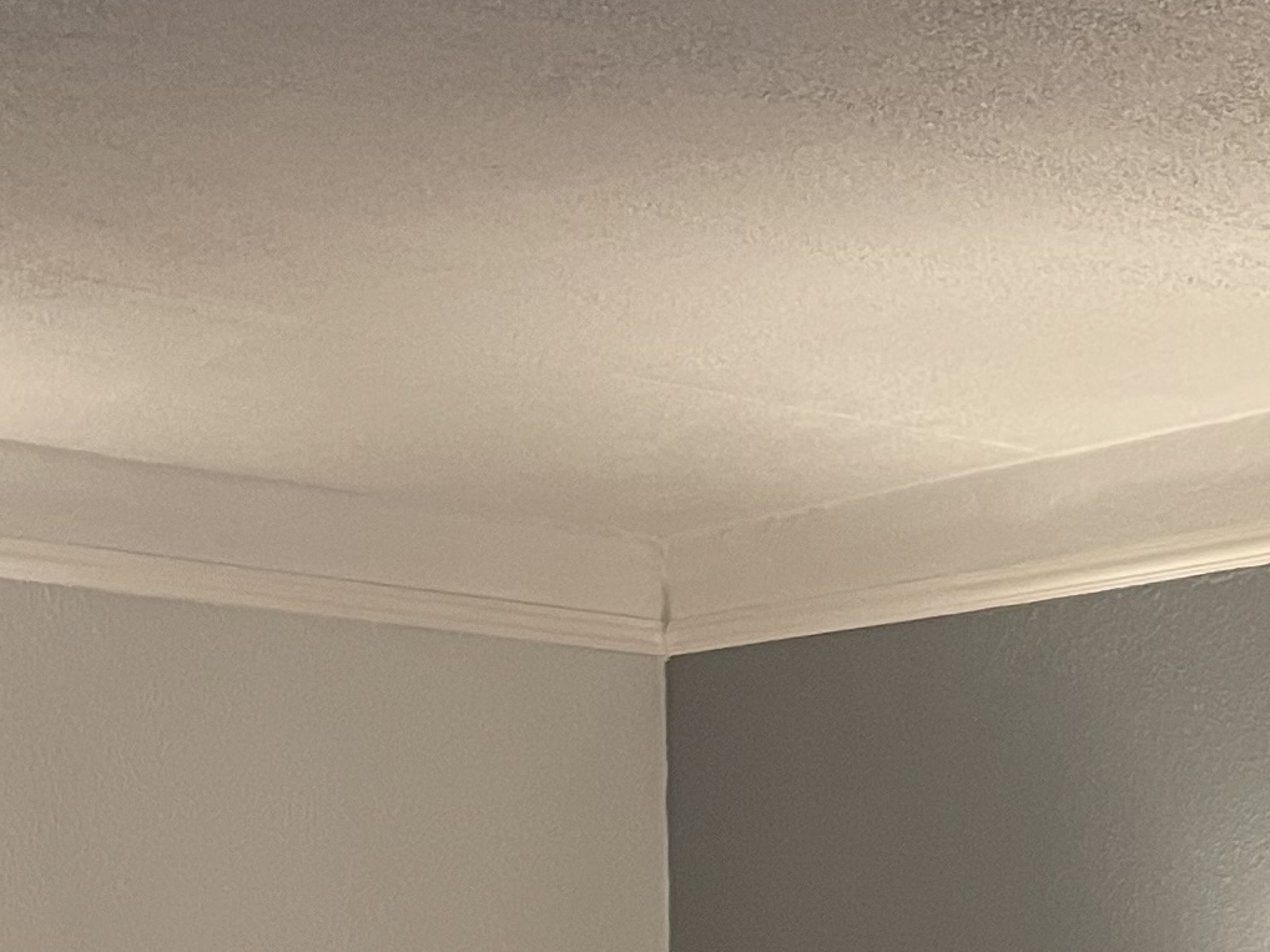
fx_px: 3778
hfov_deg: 18.7
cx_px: 1160
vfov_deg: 12.8
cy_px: 1813
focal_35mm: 103
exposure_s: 1/60
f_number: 1.6
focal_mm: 4.2
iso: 250
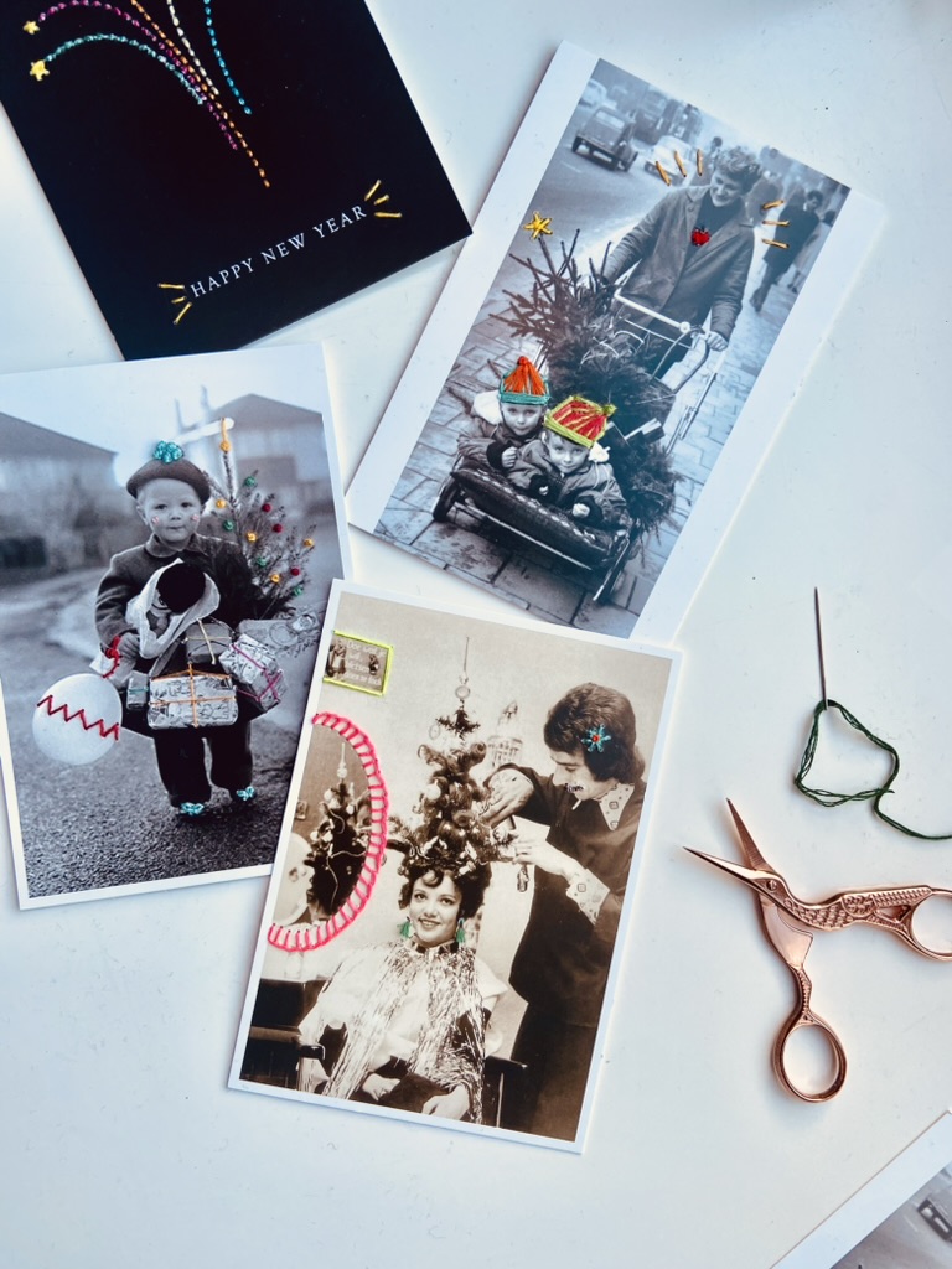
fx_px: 953
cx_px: 476
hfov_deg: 53.1
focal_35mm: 26
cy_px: 634
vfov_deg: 67.3
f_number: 1.8
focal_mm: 4.25
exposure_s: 1/122
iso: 64
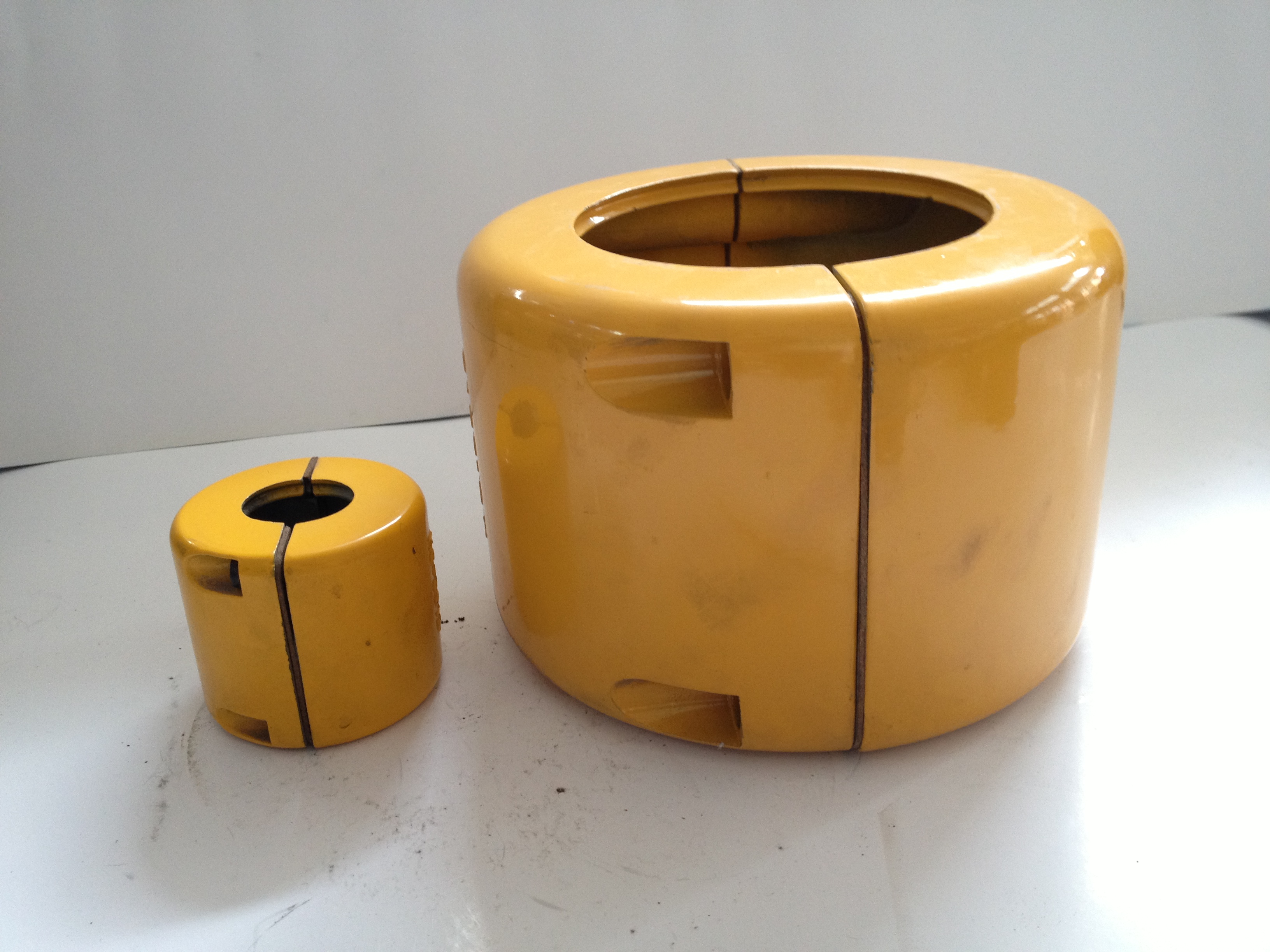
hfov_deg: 52.6
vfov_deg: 40.7
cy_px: 476
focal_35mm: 35
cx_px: 635
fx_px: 1284
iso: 125
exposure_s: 1/20
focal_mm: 4.28
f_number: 2.4
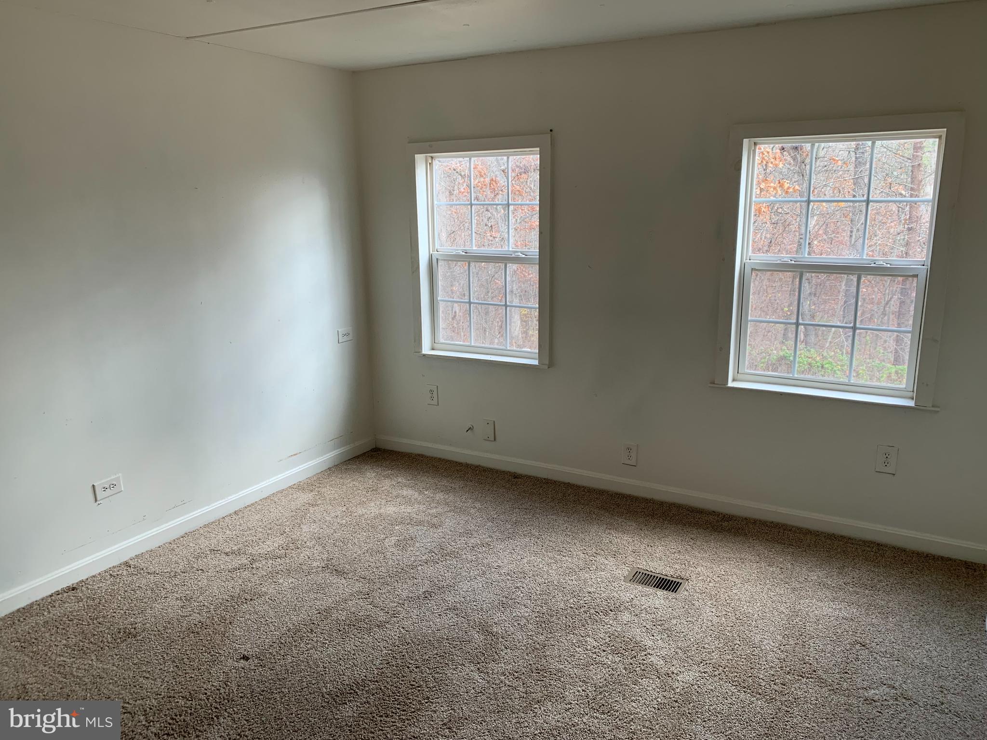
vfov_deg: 53.1
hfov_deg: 67.3
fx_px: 741
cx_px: 494
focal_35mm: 26
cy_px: 370
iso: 100
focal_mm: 4.25
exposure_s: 1/116
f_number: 1.8
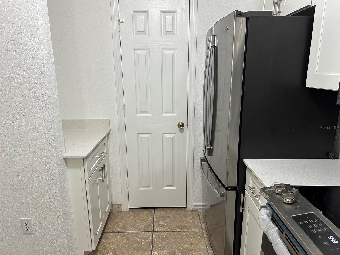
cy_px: 128
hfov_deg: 71.6
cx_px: 170
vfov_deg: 56.8
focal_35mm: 24
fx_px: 236
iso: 200
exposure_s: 1/60
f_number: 1.78
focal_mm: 6.86
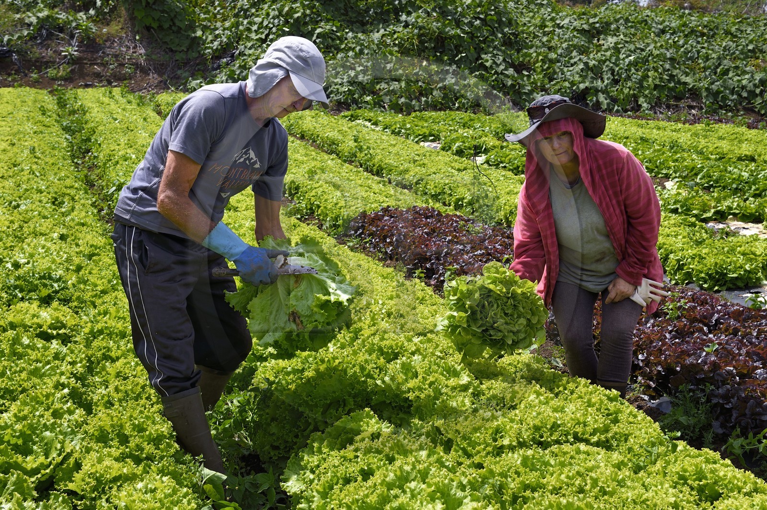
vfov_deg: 29.2
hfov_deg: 42.8
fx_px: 979
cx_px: 384
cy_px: 255
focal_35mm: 46
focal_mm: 46
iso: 200
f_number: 11
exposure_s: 1/250
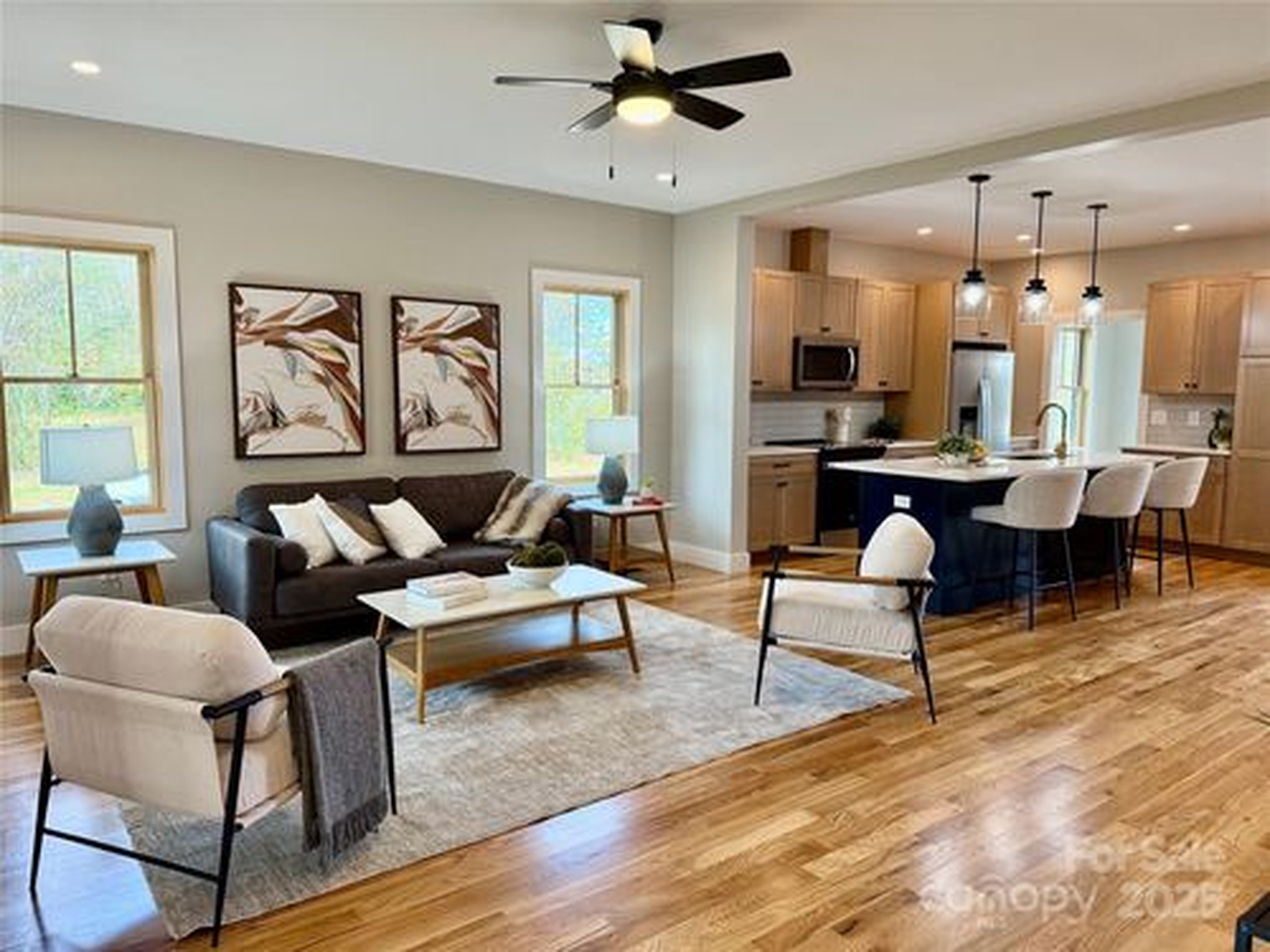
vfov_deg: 56.8
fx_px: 881
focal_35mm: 24
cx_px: 635
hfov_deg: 71.6
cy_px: 476
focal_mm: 6.76
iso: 200
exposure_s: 1/164
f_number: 1.78
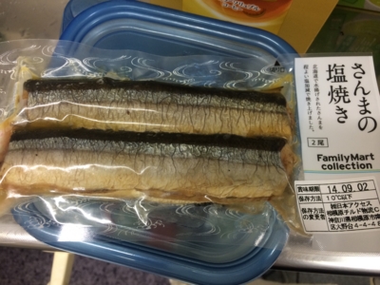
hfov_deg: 60.0
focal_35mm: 30
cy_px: 142
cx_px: 190
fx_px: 329
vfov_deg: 46.8
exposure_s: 1/33
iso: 160
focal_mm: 4.12
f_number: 2.2
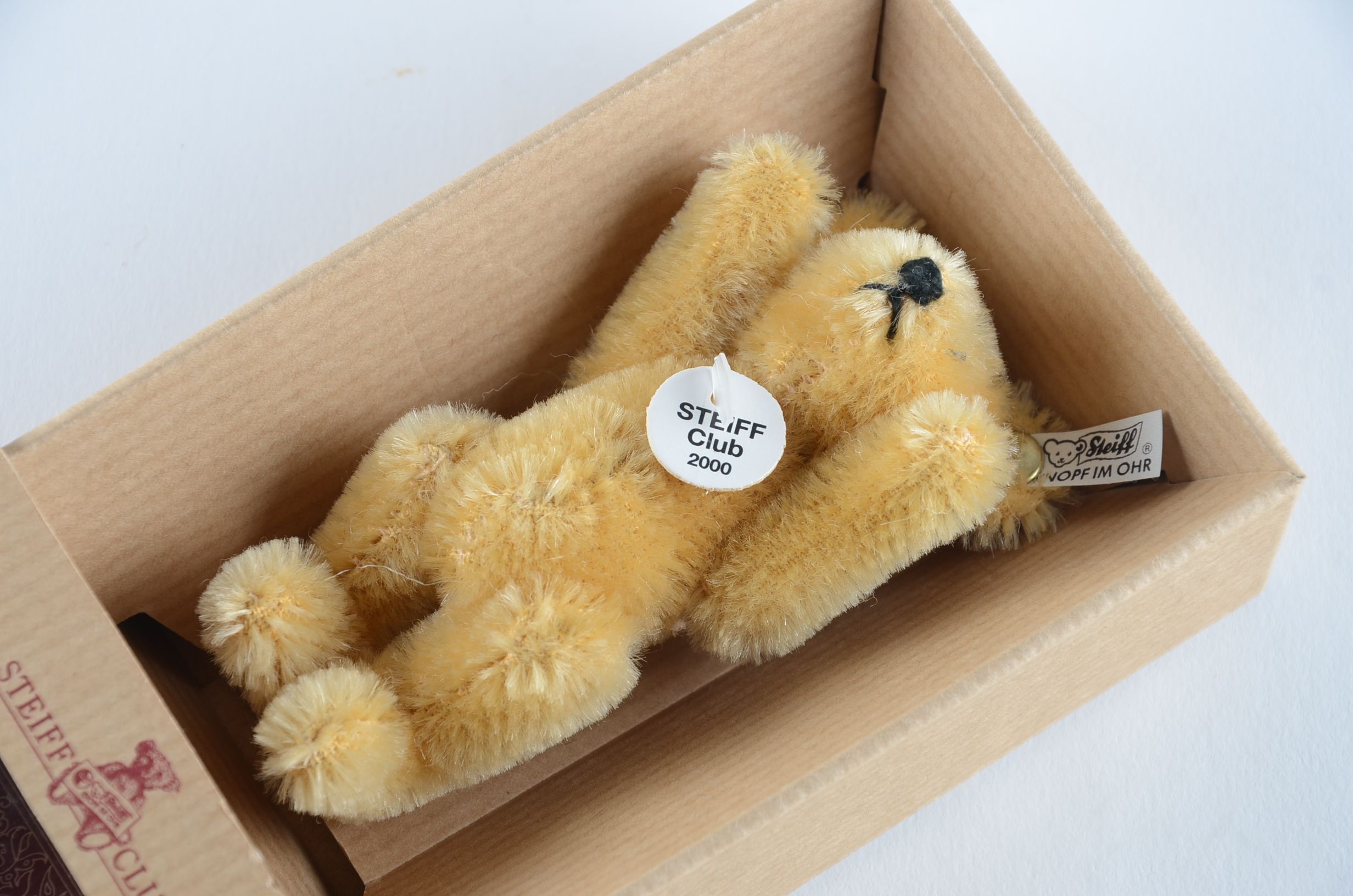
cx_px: 676
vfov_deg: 8.7
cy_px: 448
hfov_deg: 13.1
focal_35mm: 158
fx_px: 5907
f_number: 8
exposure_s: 1/80
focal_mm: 105
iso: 125
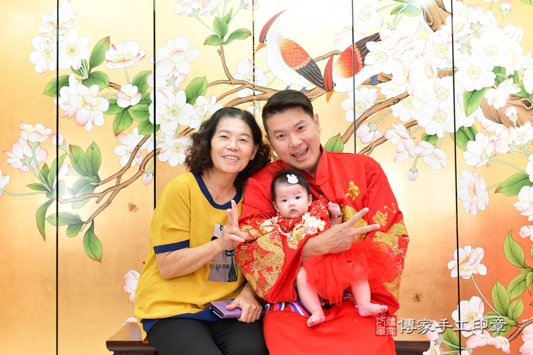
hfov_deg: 54.4
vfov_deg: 37.9
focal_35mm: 35
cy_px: 178
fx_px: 518
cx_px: 266
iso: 800
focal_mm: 35
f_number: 4.5
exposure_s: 1/200
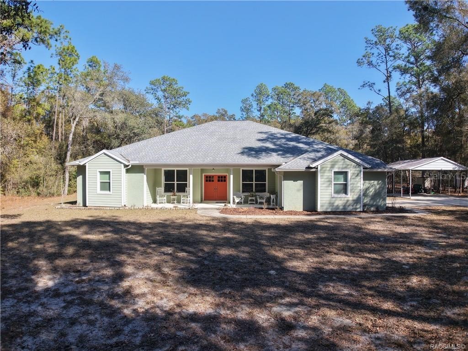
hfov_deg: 71.6
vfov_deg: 56.8
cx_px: 234
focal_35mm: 24
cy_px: 176
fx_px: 324
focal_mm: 6.48
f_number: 1.8
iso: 100
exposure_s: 1/1000
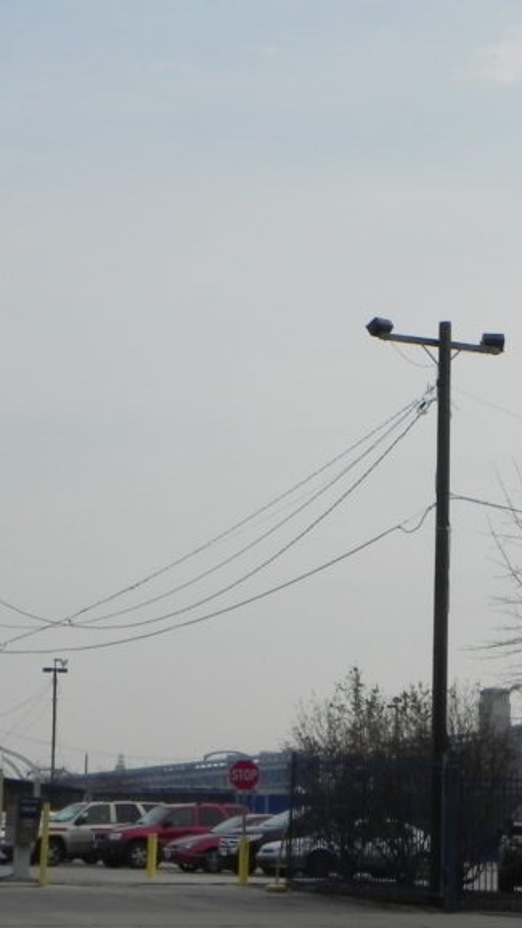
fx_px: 2757
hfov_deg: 10.8
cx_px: 257
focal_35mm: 112
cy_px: 565
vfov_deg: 19.1
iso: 160
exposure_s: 1/568
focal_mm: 10.3
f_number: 8
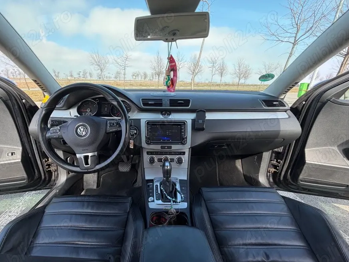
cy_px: 149
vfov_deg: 77.7
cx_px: 158
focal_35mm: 16
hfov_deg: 94.2
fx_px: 161
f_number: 2.2
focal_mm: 2.22
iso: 50
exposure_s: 1/411
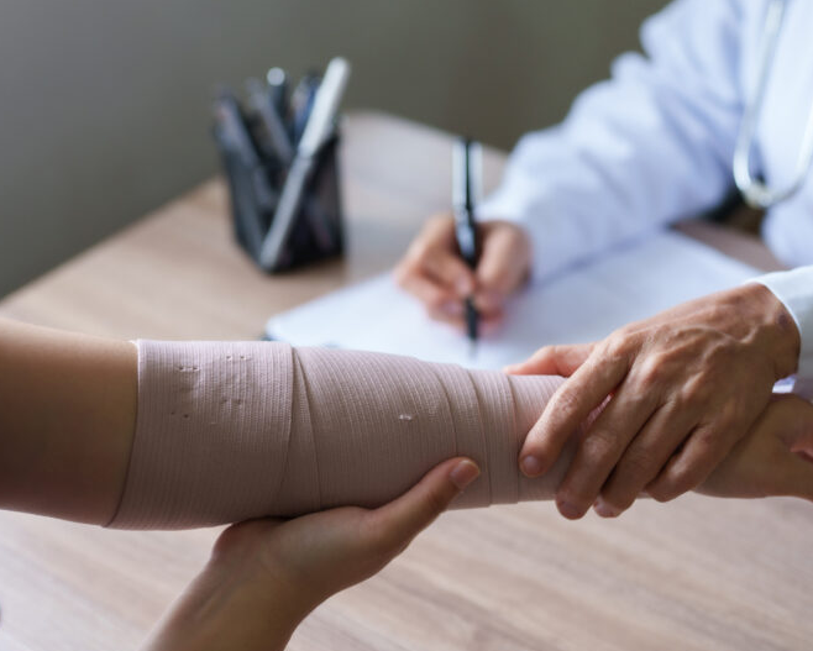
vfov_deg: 21.0
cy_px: 301
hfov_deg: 26.0
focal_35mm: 73
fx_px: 1757
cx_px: 508
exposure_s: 1/320
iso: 200
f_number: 2.2
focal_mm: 50
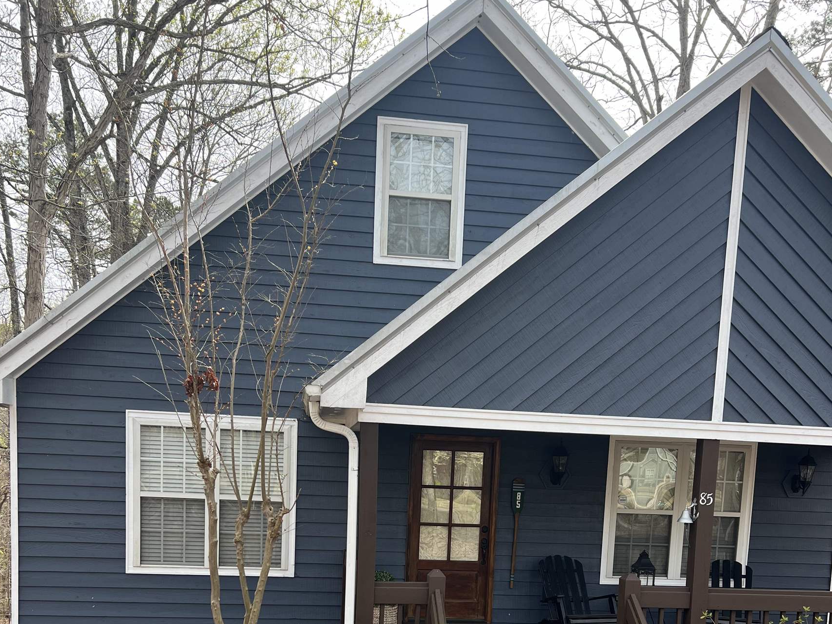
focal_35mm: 35
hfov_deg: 52.6
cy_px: 549
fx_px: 841
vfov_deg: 38.2
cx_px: 413
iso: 50
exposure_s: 1/846
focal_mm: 5.7
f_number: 1.5
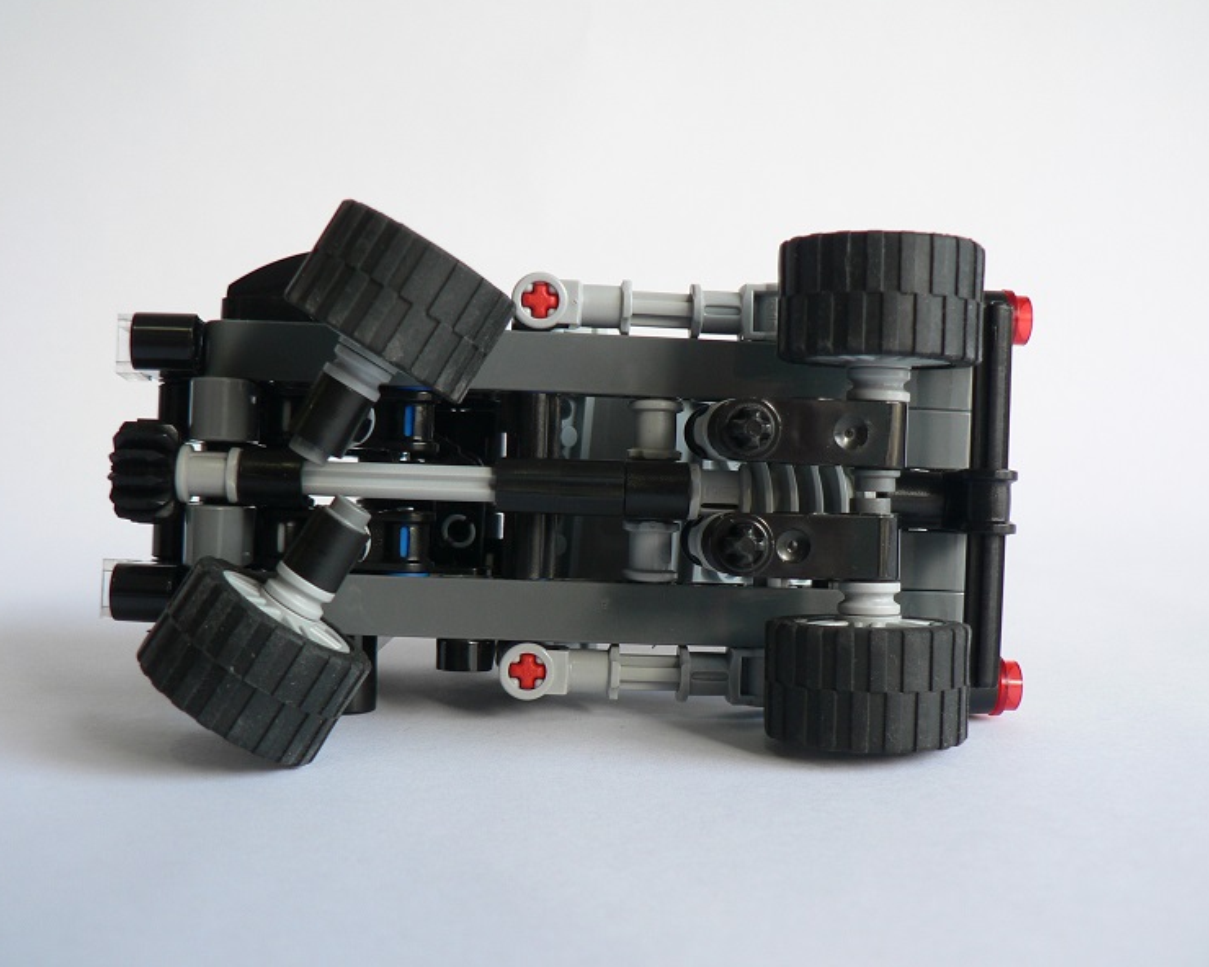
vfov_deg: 39.2
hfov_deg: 47.9
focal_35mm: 38
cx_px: 580
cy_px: 479
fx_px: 1360
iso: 80
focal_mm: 6
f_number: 2.8
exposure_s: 1/30
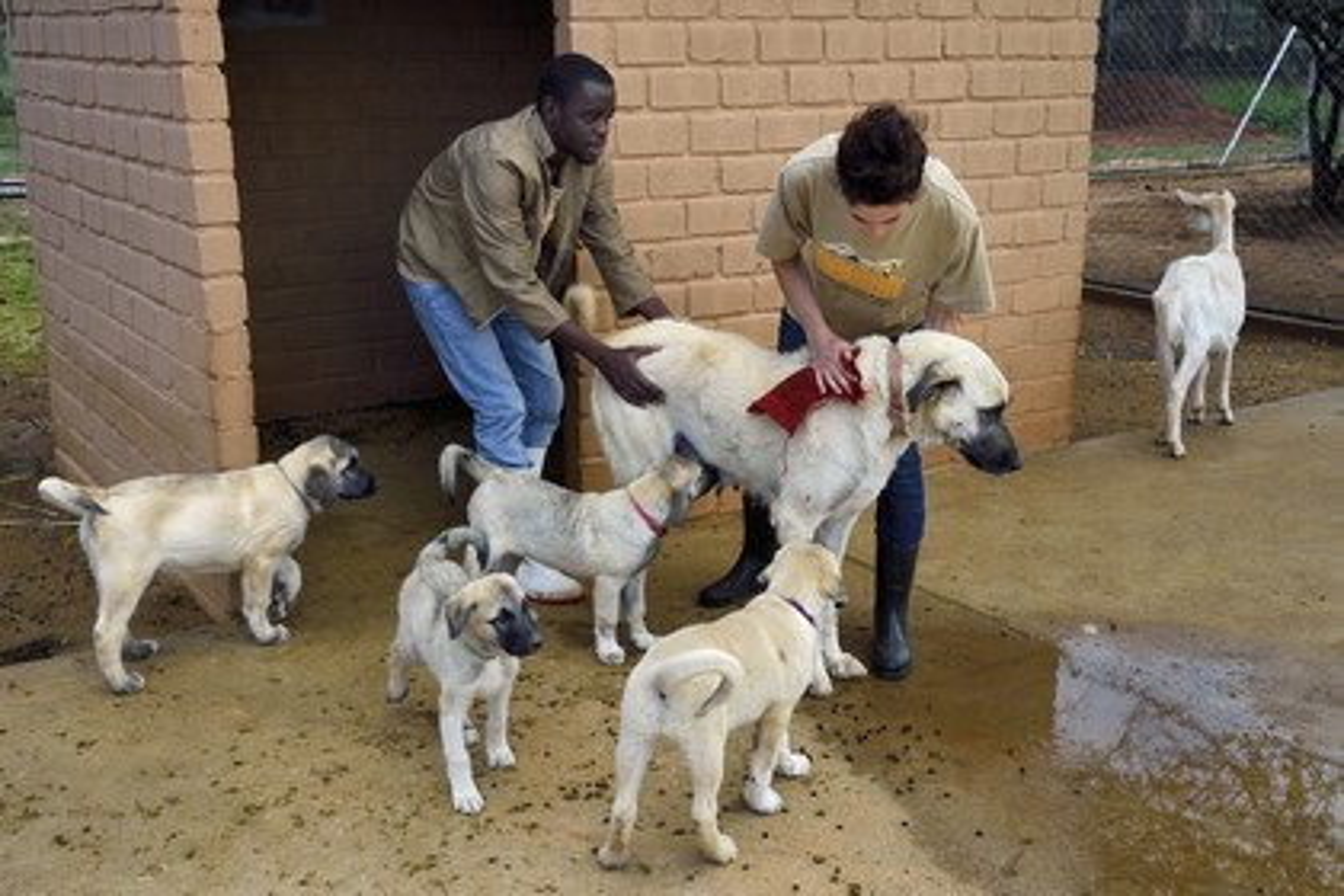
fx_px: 1344
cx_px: 672
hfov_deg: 53.1
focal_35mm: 36
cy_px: 448
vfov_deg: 36.9
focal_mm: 36
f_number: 8
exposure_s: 1/250
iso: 200
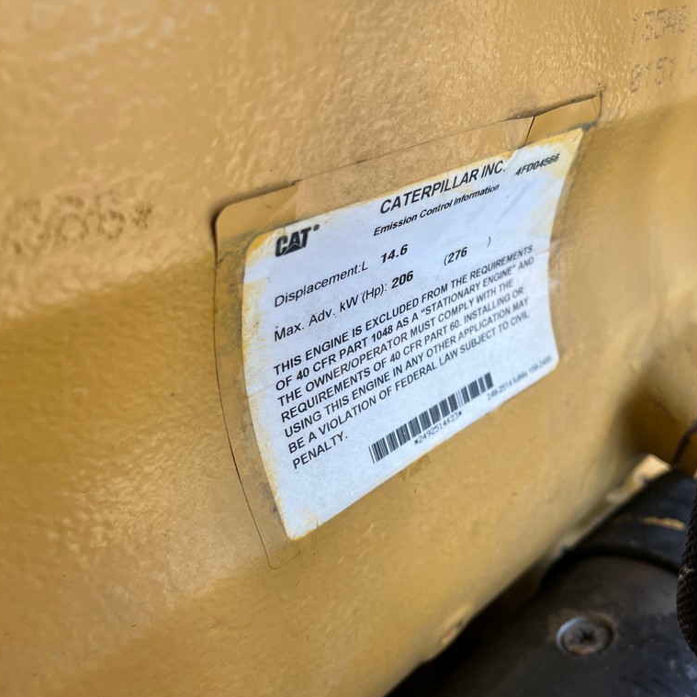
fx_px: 706
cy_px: 351
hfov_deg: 51.7
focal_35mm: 31
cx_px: 457
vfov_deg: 52.5
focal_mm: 5.1
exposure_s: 1/383
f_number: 1.6
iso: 50
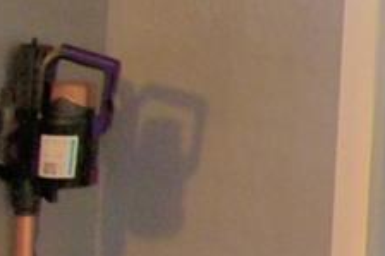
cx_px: 1310
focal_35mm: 107
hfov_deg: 9.9
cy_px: -50
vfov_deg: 12.5
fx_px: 1143
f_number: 4.5
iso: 720
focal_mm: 10
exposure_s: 1/30
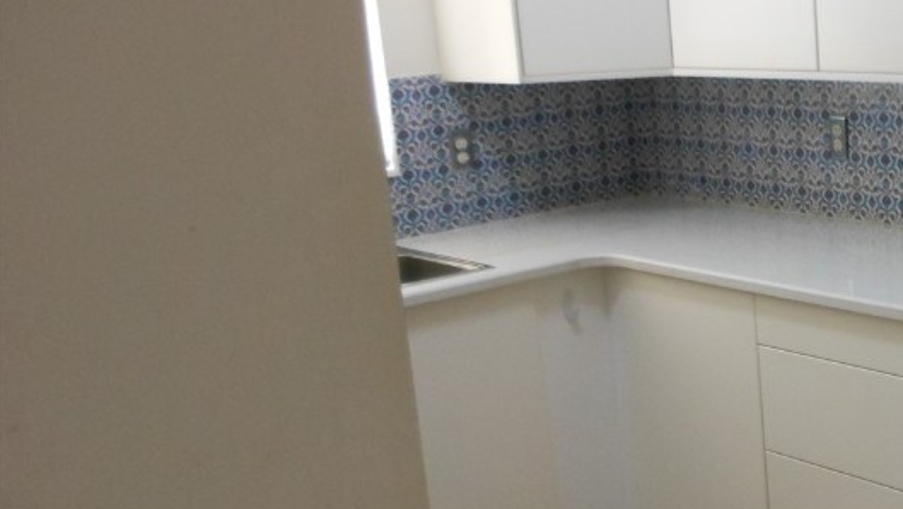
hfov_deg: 33.0
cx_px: 869
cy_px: 357
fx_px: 1413
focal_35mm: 59
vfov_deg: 20.3
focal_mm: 5
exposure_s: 1/30
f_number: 3.7
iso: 320
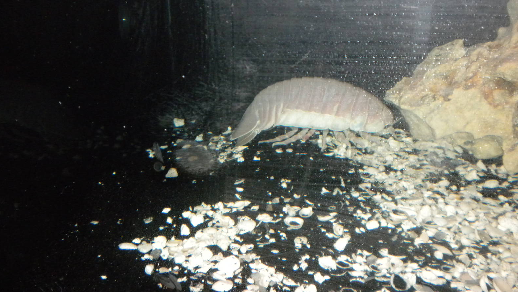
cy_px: 124
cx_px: 257
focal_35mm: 41
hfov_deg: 49.4
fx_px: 563
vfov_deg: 29.0
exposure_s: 1/30
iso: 400
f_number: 3.5
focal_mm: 6.6
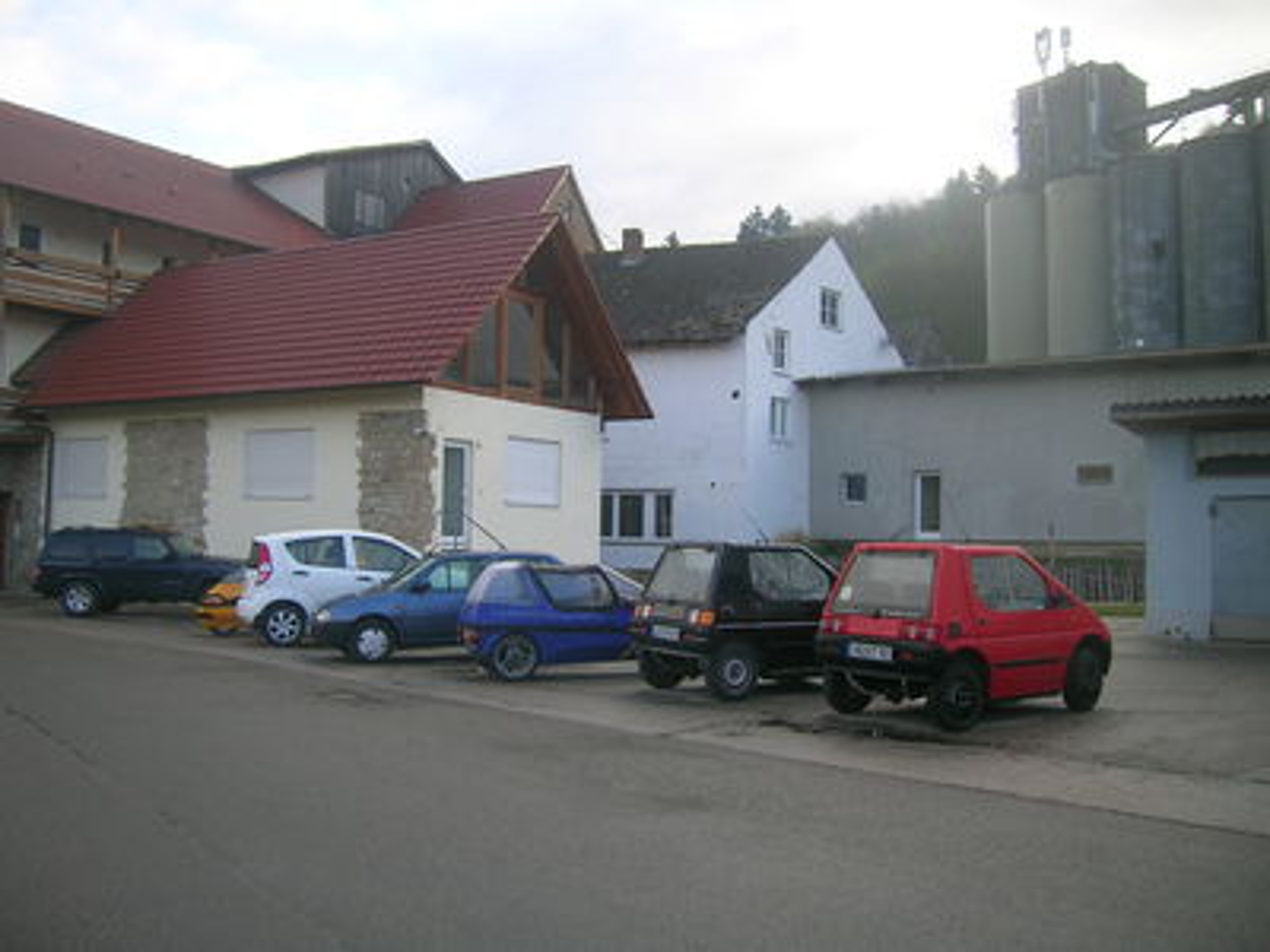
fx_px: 1284
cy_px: 476
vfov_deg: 40.7
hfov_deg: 52.6
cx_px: 635
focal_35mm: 35
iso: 50
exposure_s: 1/235
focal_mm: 5.4
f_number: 2.8
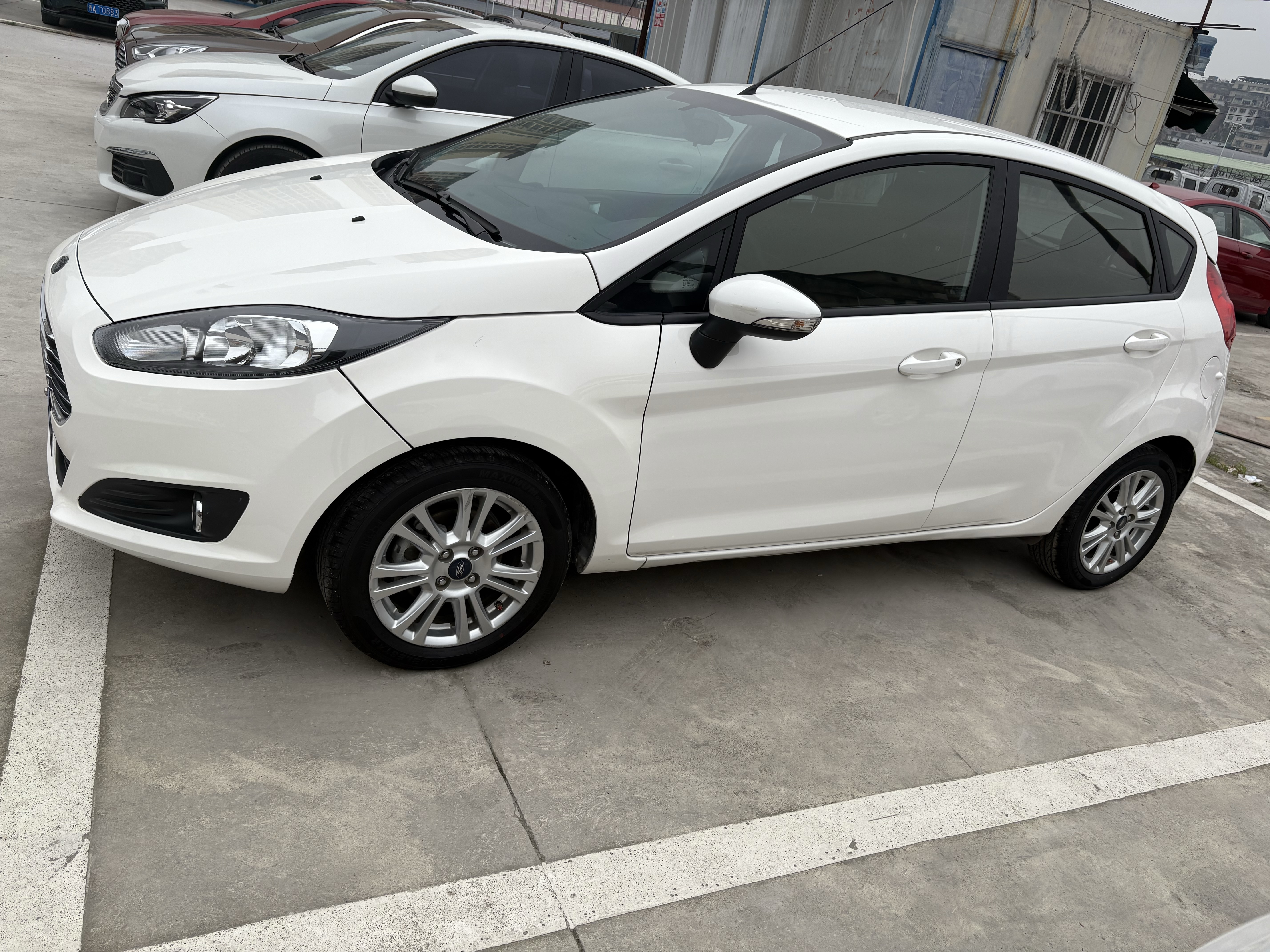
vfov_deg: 53.1
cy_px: 476
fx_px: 954
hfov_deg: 67.3
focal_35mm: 26
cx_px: 635
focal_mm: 5.96
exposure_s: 1/2141
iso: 50
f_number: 1.6
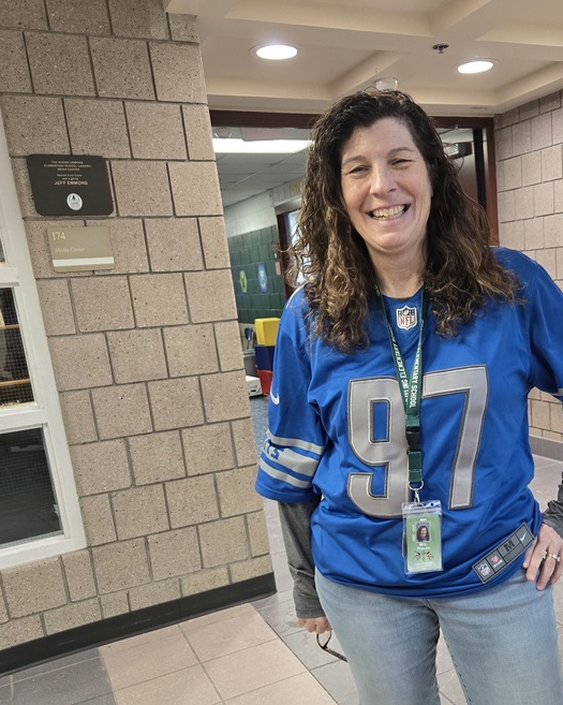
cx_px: 400
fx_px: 729
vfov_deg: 50.9
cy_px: 452
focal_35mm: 35
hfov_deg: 41.3
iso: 400
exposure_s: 1/120
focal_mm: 5.4
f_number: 1.8
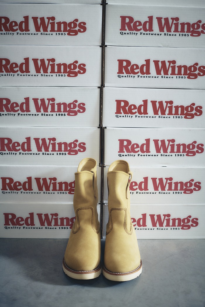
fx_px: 427
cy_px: 154
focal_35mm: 50
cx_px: 102
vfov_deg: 39.6
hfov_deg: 27.0
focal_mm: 50
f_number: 6.3
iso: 400
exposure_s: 1/125
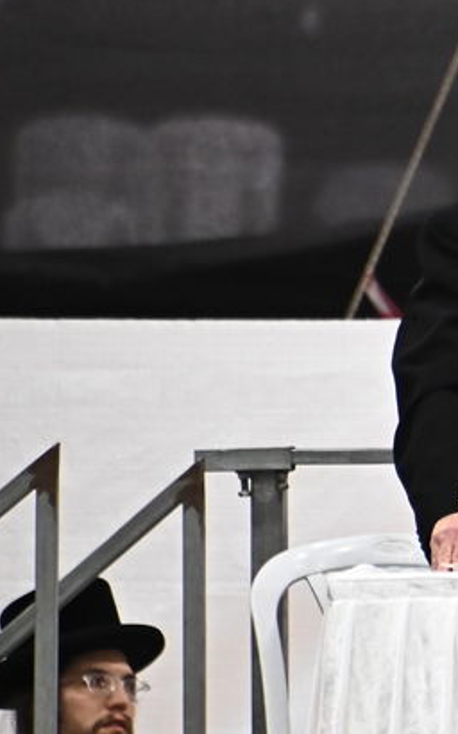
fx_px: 20865
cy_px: 295
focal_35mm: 1044
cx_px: 975
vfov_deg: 2.0
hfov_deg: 1.3
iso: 3200
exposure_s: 1/250
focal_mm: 300
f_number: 5.6
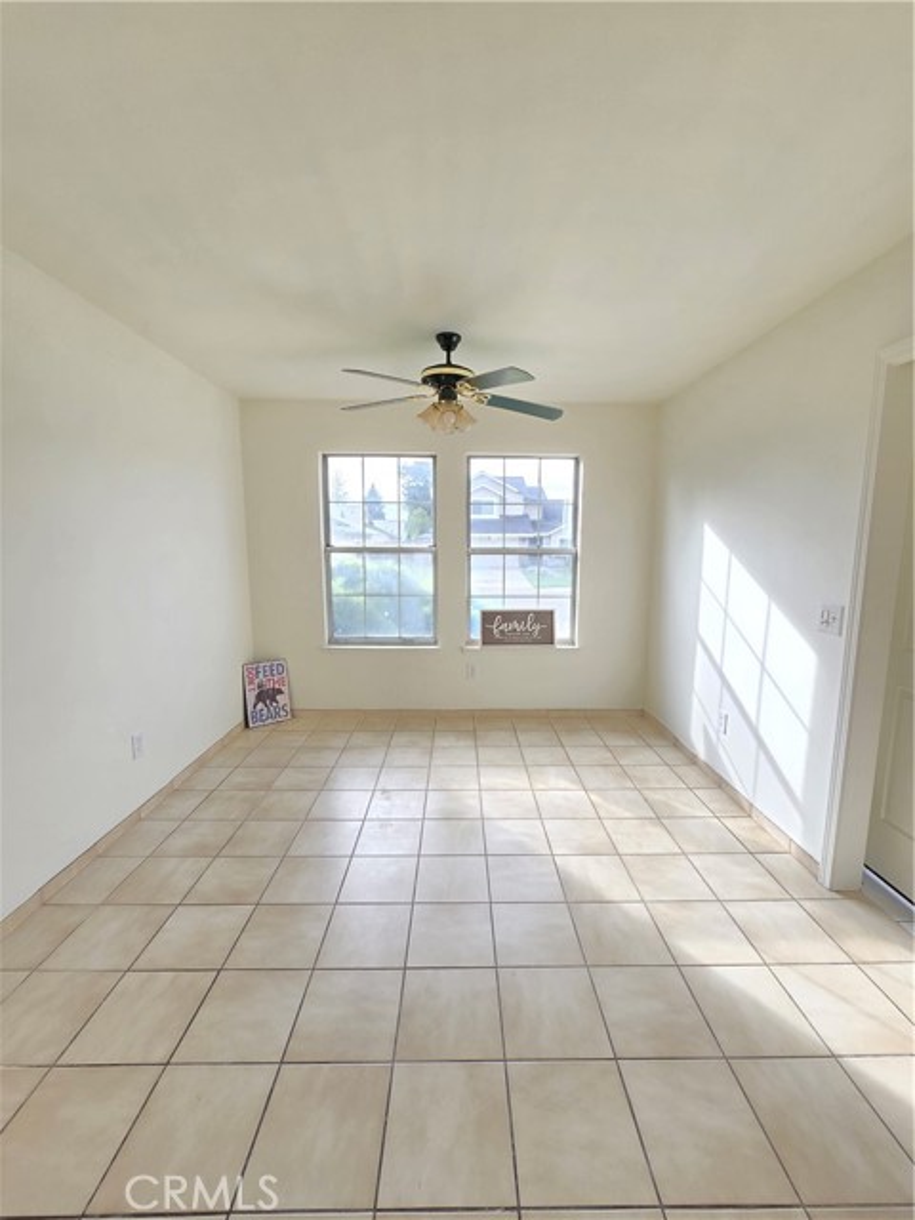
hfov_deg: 89.9
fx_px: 458
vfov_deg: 106.2
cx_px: 458
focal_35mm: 13
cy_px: 610
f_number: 2.2
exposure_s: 1/120
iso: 50
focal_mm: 2.2
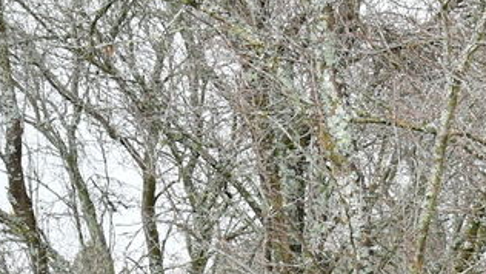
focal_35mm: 239
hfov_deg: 9.0
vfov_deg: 5.0
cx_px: 484
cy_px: 439
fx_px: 3081
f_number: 5.6
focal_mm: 40
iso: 1000
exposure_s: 1/160
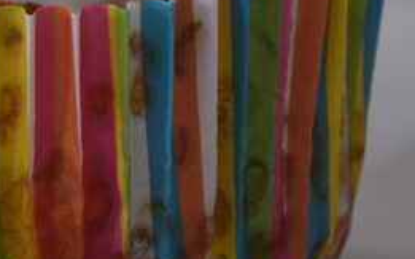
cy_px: -52
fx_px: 3322
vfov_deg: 4.5
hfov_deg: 7.1
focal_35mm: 294
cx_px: -155
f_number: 5.6
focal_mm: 55
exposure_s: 1/30
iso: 2200
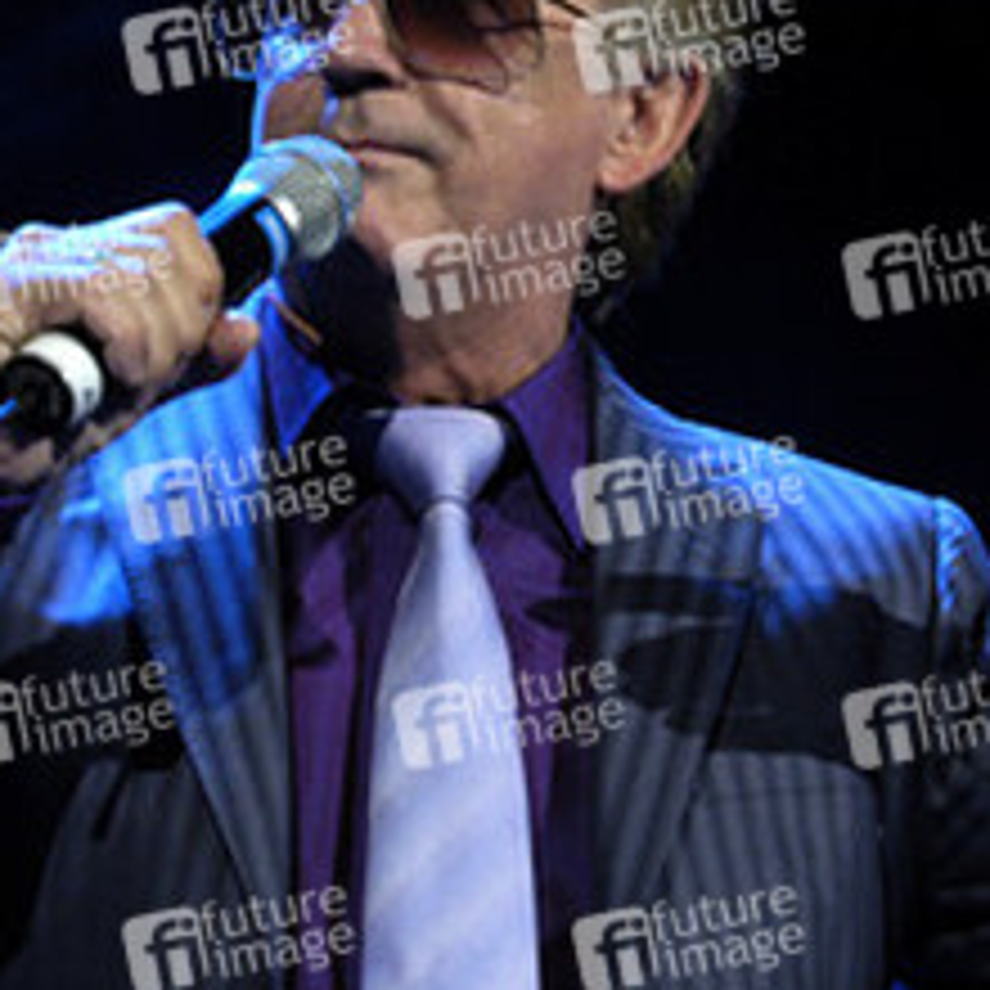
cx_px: 569
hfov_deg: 8.4
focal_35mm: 209
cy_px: 378
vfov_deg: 8.4
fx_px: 6763
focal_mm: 80
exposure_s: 1/125
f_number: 2.8
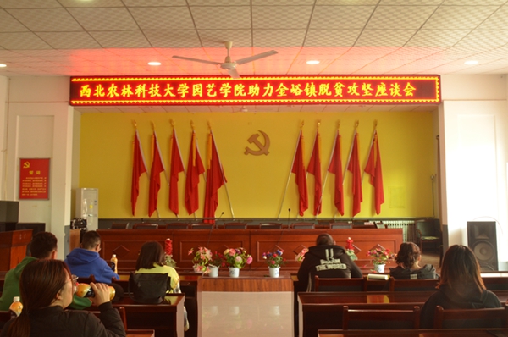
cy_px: 168
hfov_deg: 57.3
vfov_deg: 39.8
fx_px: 465
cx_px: 254
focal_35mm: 33
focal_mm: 22
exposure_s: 1/8
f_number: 3.8
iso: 800
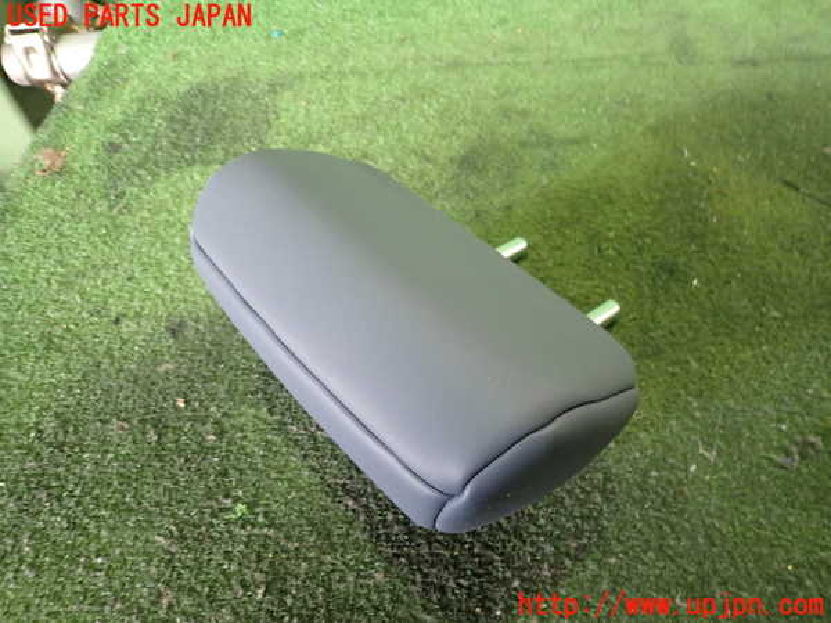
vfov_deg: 54.9
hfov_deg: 69.4
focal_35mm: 25
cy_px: 312
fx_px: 600
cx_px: 416
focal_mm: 4.5
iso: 400
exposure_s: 1/30
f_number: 2
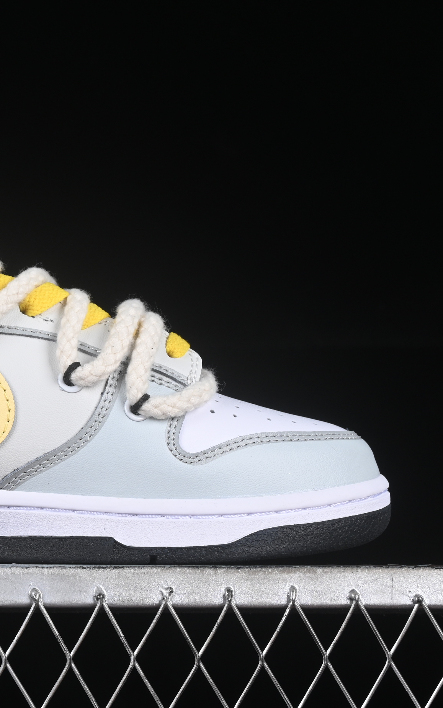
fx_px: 2220
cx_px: -30
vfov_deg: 18.1
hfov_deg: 11.3
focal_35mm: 115
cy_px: 355
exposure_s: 1/80
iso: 160
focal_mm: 50
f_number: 8
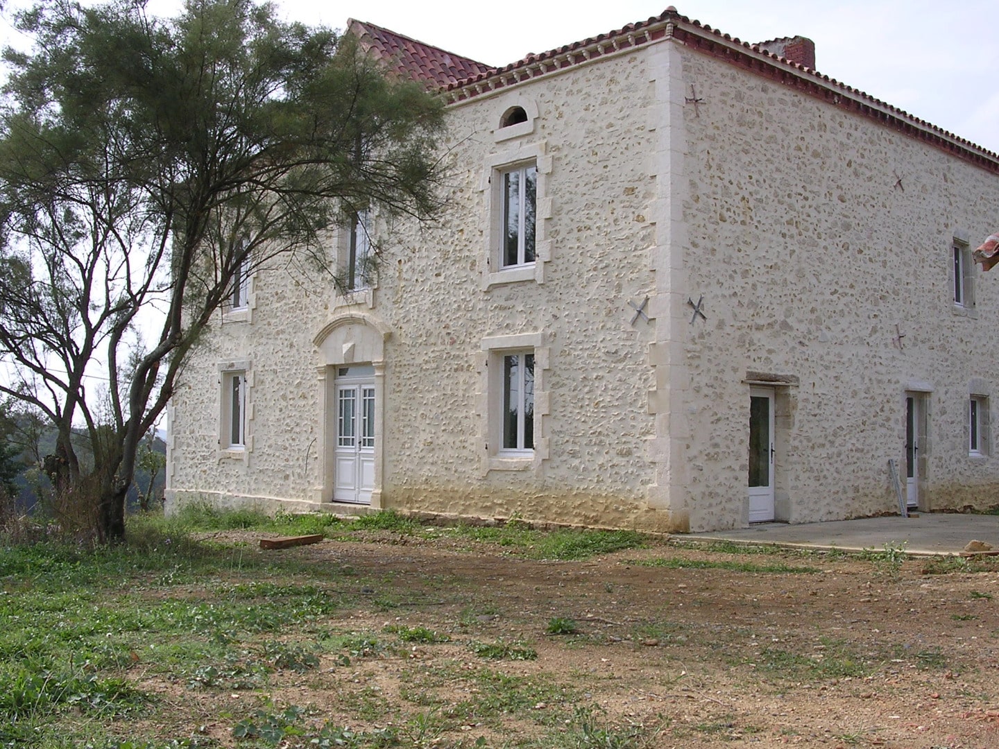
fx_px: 1097
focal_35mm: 38
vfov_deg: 37.7
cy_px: 374
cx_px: 500
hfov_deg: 49.0
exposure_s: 1/244
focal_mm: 5.8
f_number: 5.6
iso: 100
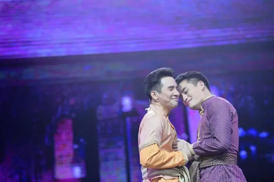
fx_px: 1141
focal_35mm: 150
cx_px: 137
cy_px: 91
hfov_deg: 13.7
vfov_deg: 9.1
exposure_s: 1/1250
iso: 1600
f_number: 3.5
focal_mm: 150
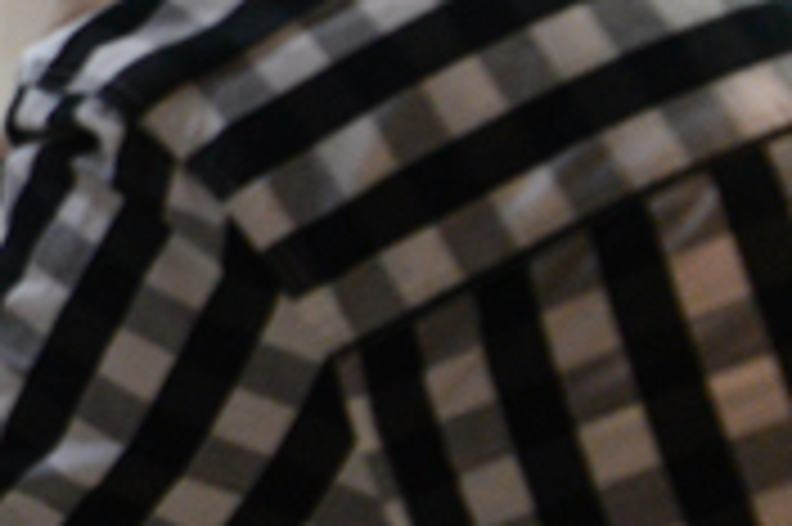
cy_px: -164
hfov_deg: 9.0
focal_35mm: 209
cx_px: -990
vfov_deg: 6.5
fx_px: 4594
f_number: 4.5
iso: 4000
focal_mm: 46
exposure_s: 1/100
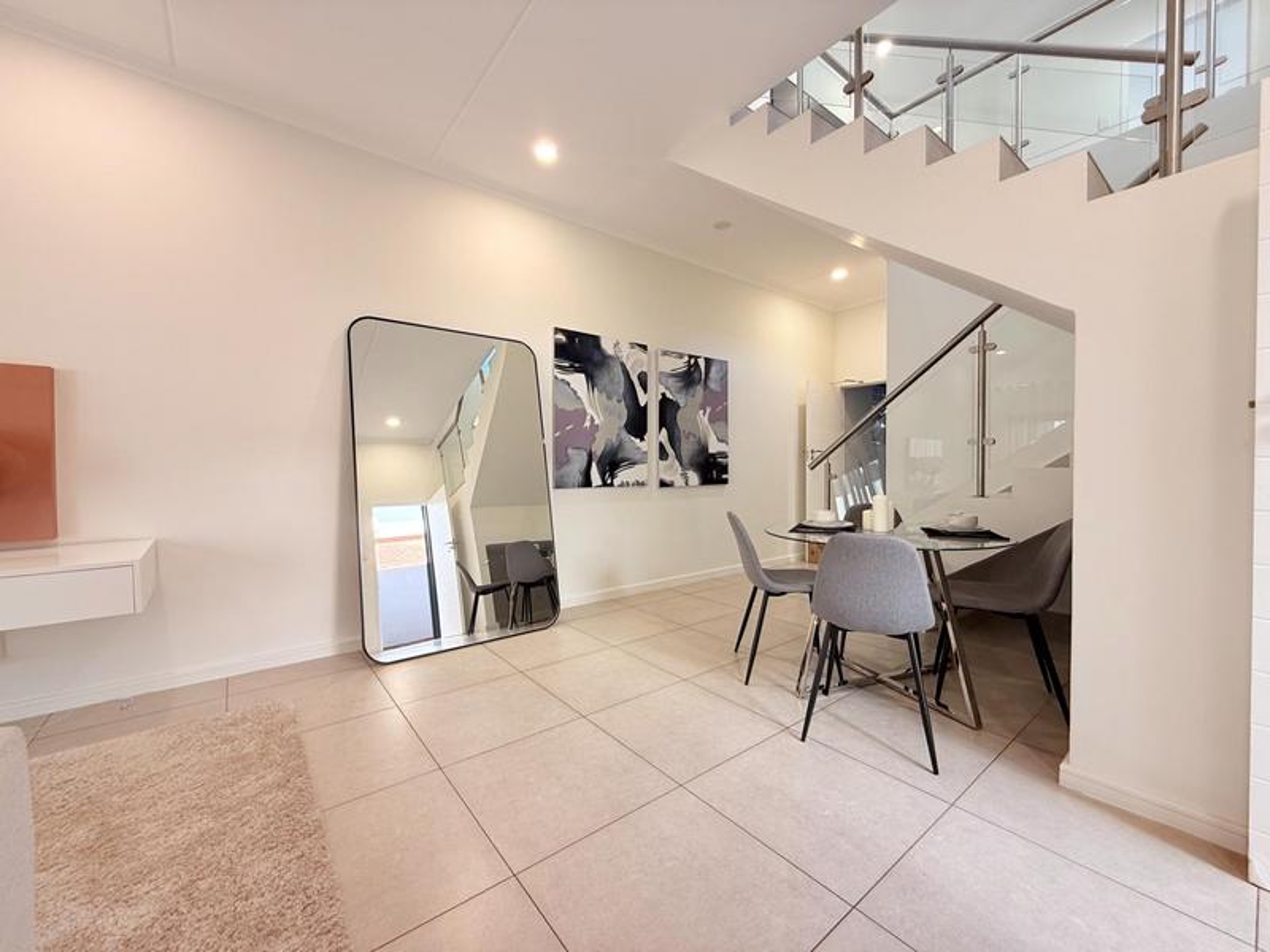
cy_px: 476
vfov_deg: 85.7
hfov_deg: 102.1
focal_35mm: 14
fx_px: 514
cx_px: 635
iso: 100
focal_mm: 2.22
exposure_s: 1/99
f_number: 2.2
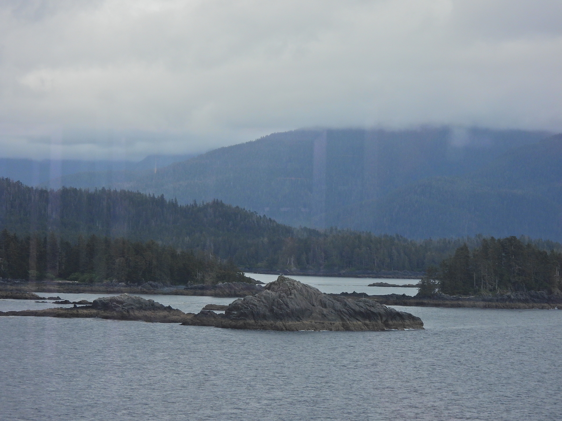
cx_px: 281
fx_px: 2192
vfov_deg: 11.0
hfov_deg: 14.6
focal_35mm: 135
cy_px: 210
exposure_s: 1/250
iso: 100
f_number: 4
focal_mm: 24.1
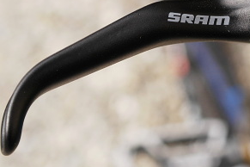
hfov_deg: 12.1
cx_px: 316
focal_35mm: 165
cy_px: -79
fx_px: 1146
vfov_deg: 8.2
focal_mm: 33
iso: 200
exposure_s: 1/160
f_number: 5.6
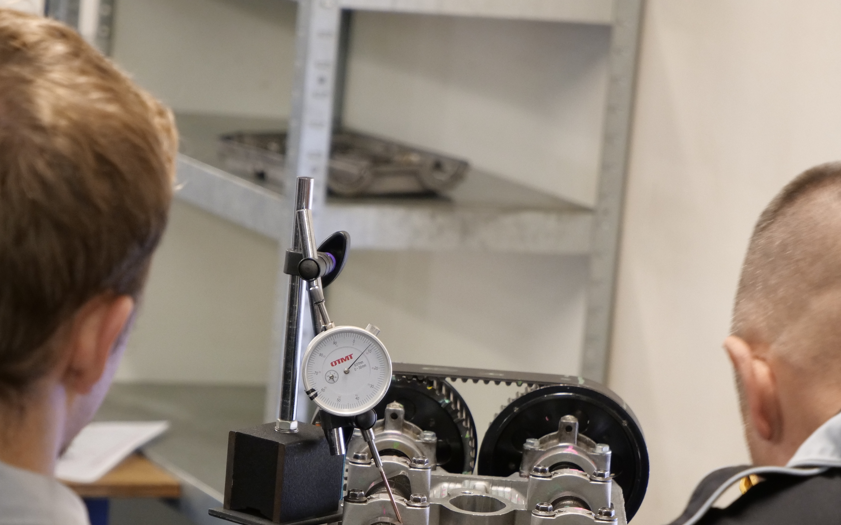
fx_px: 3988
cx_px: 422
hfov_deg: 12.0
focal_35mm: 174
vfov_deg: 7.5
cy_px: 414
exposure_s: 1/50
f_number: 4
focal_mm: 60
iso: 1250
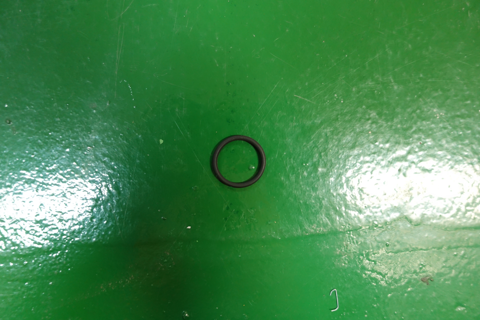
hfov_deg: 73.7
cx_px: 240
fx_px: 320
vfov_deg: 53.1
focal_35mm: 24
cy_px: 160
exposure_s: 1/30
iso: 800
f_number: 1.8
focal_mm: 8.8
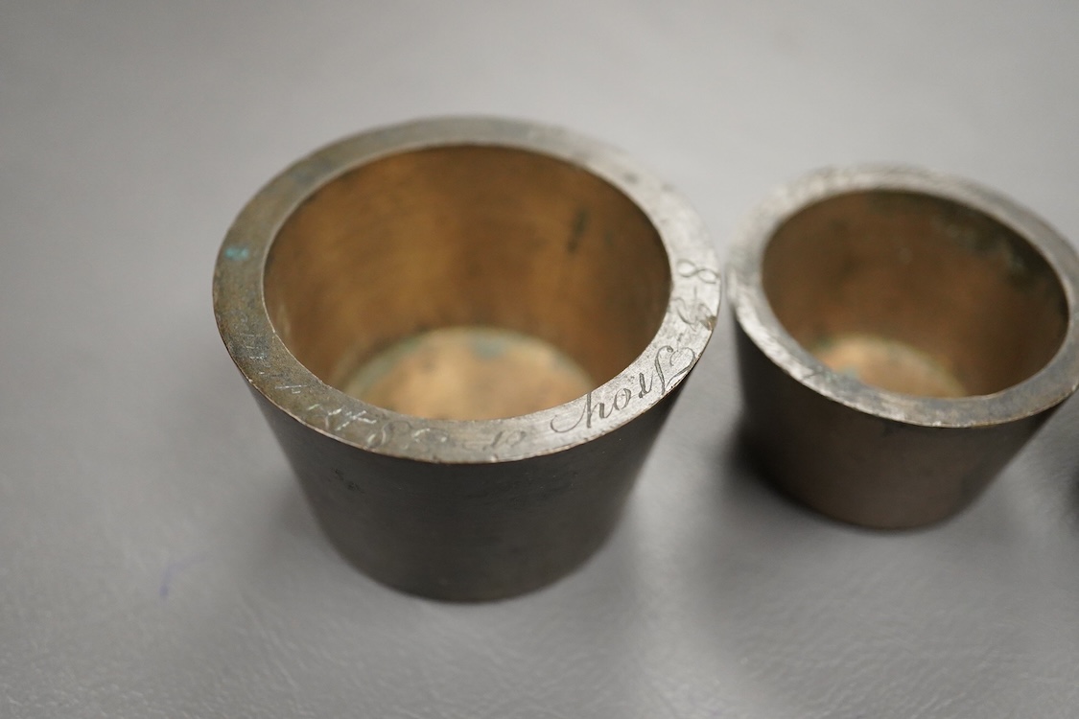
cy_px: 360
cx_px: 540
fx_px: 1349
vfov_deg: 29.9
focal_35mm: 45
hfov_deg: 43.6
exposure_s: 1/400
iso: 2500
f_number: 3.5
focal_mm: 30
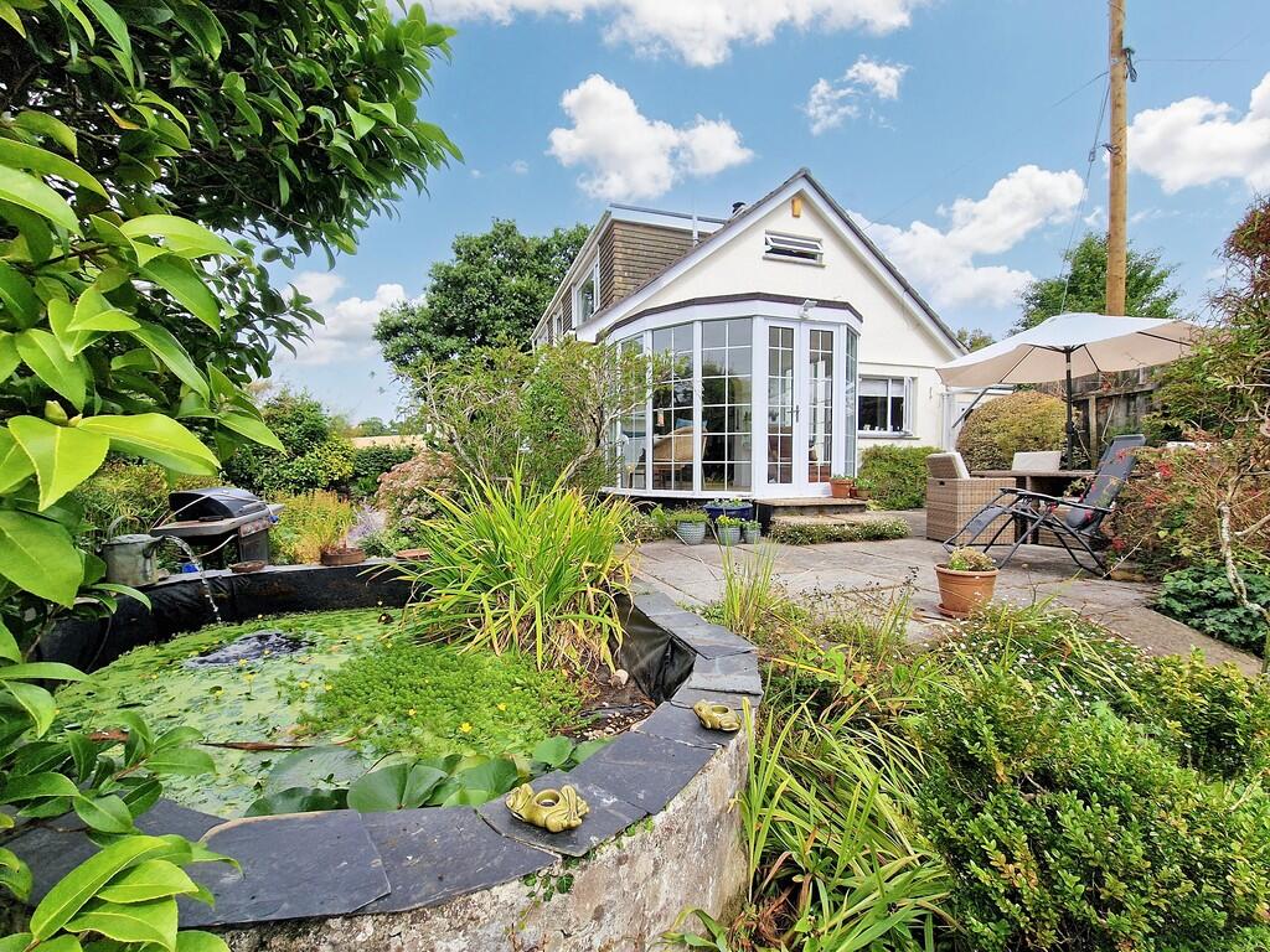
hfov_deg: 106.2
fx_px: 477
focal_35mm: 13
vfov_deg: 89.9
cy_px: 476
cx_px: 635
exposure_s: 1/2256
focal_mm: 2.2
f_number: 2.2
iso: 50
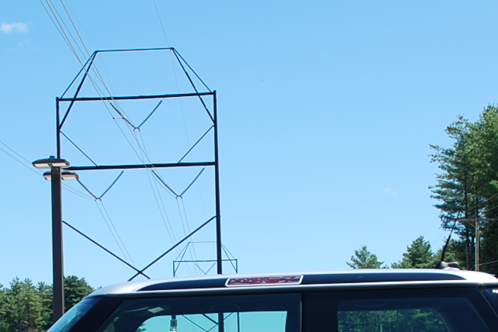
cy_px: 403
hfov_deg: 20.8
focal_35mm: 98
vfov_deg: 13.6
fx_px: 1355
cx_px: 202
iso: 100
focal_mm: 22
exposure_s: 1/200
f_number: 7.1
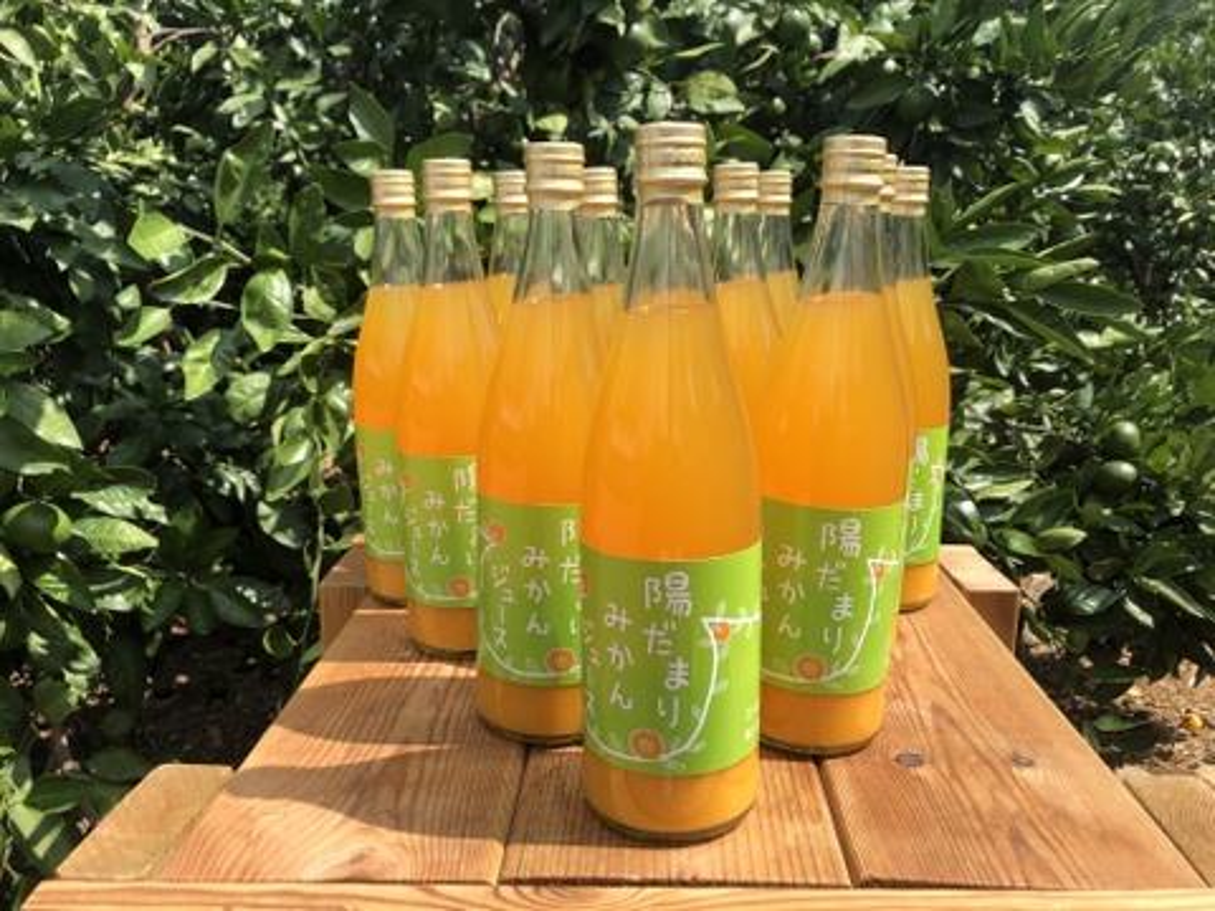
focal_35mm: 28
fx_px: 983
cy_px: 456
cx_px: 608
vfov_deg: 49.7
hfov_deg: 63.4
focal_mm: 3.99
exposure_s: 1/1263
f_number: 1.8
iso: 20
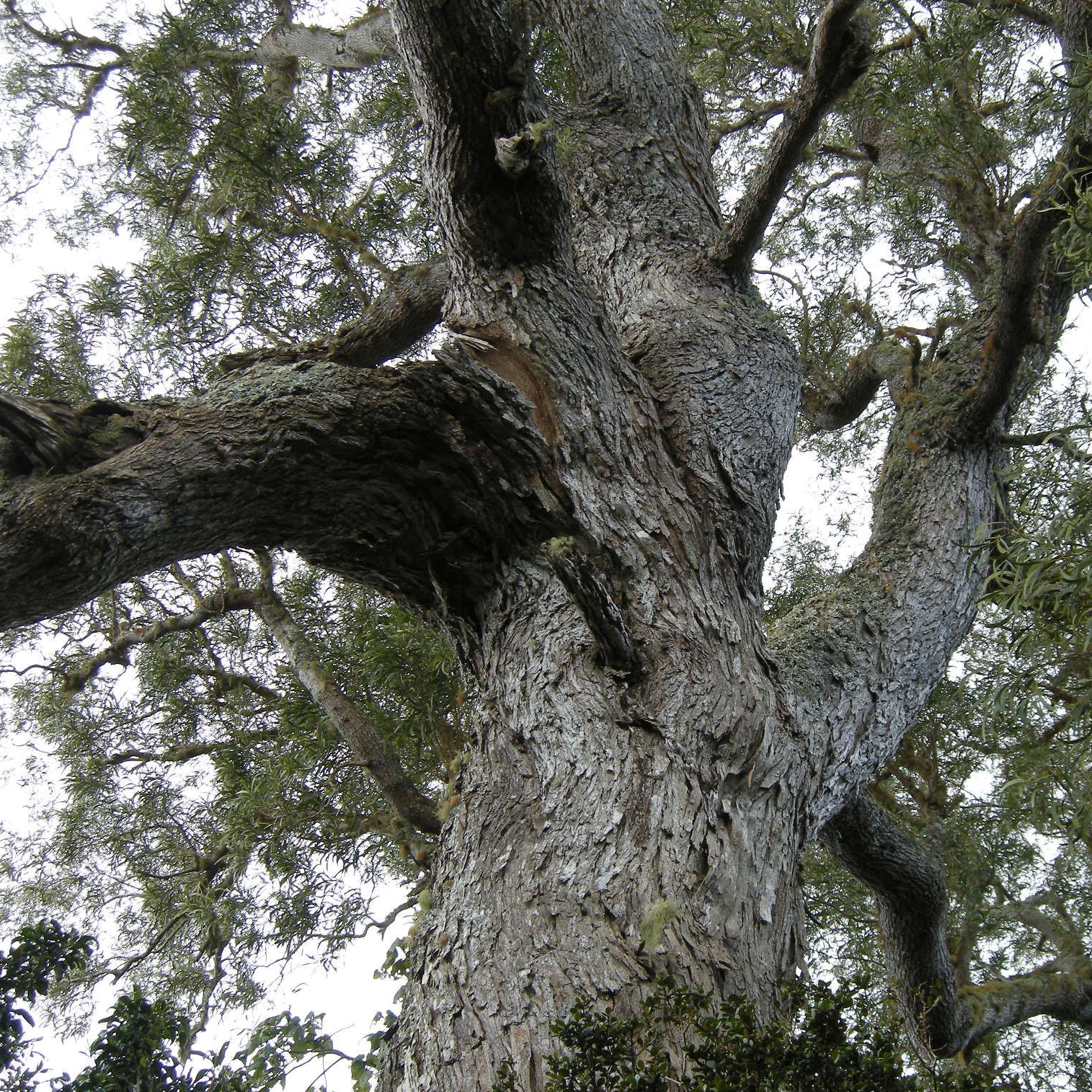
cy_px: 566
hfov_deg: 34.6
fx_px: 1749
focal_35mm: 49
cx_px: 630
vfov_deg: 34.7
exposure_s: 1/103
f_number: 3.4
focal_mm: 7.5
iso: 64
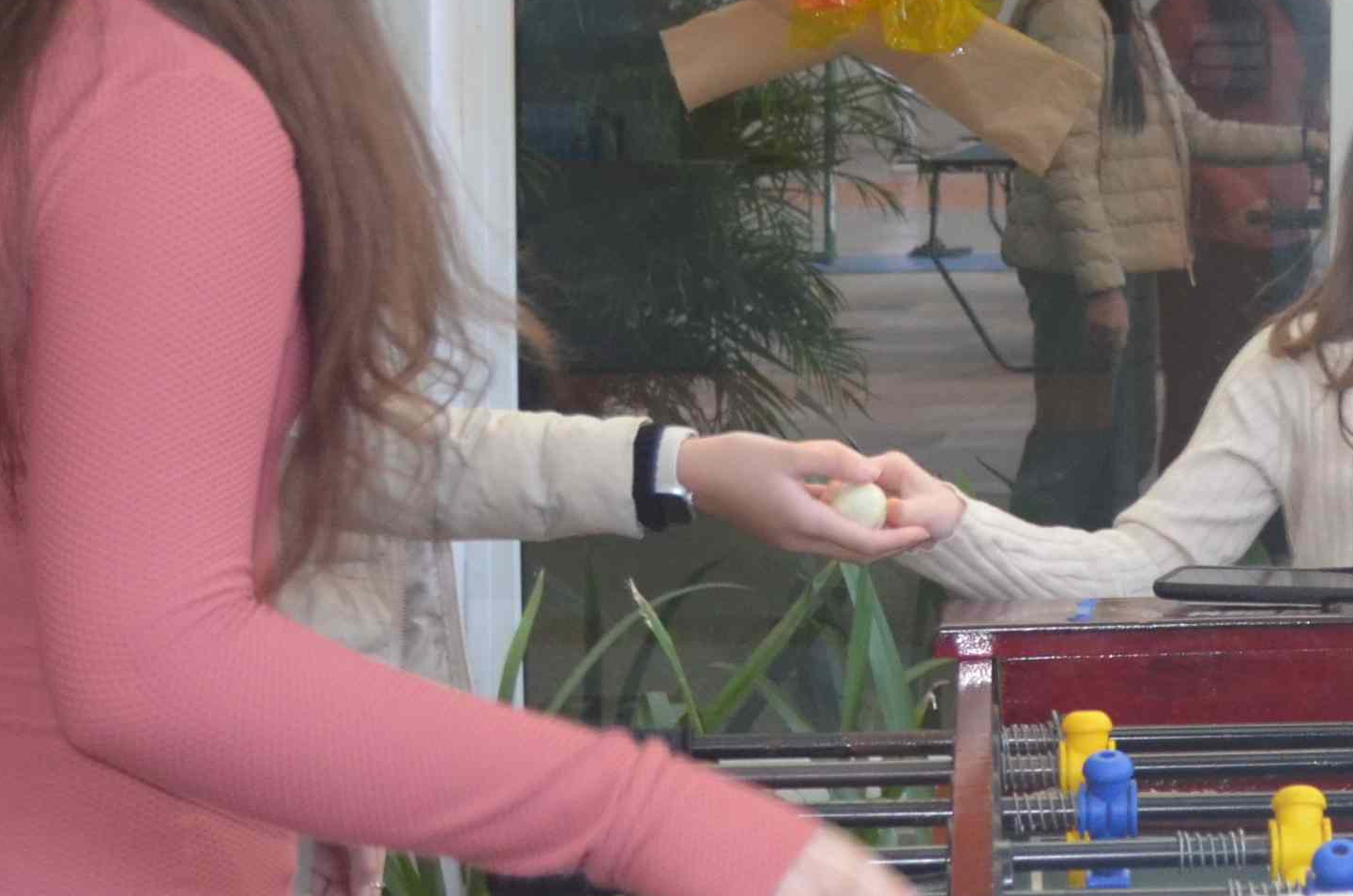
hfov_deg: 15.6
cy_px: 273
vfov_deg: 11.1
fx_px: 4613
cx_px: 1893
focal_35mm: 123
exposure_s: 1/60
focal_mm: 24
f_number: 4
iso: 640
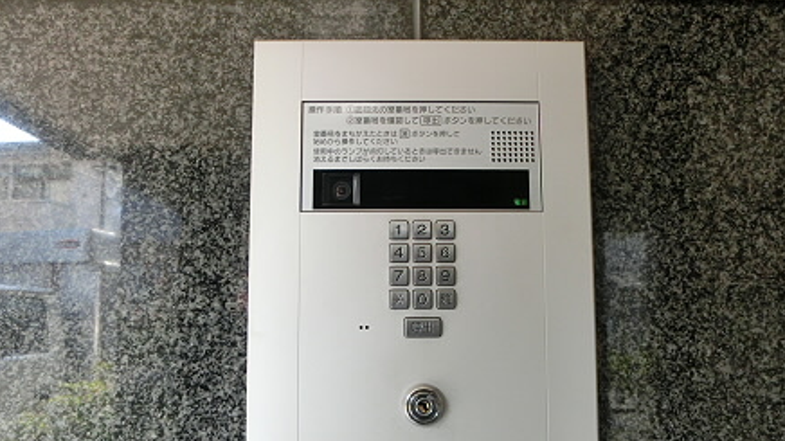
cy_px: 274
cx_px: 396
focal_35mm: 27
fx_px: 562
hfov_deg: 69.9
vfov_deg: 42.6
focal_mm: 4.24
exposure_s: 1/125
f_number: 3
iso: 320
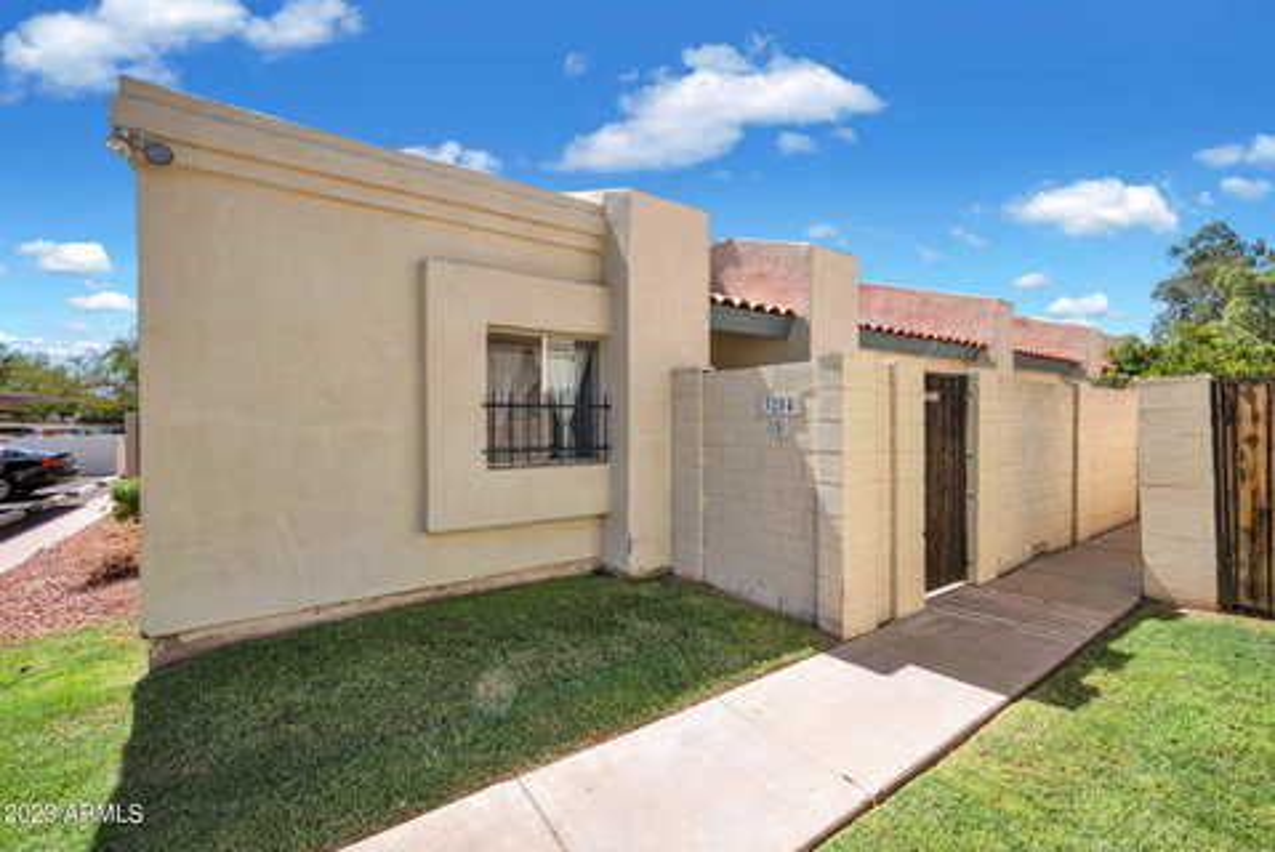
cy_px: 426
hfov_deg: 104.2
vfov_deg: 81.3
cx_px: 638
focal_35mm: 14
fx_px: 496
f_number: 10
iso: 250
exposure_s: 1/400
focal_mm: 14
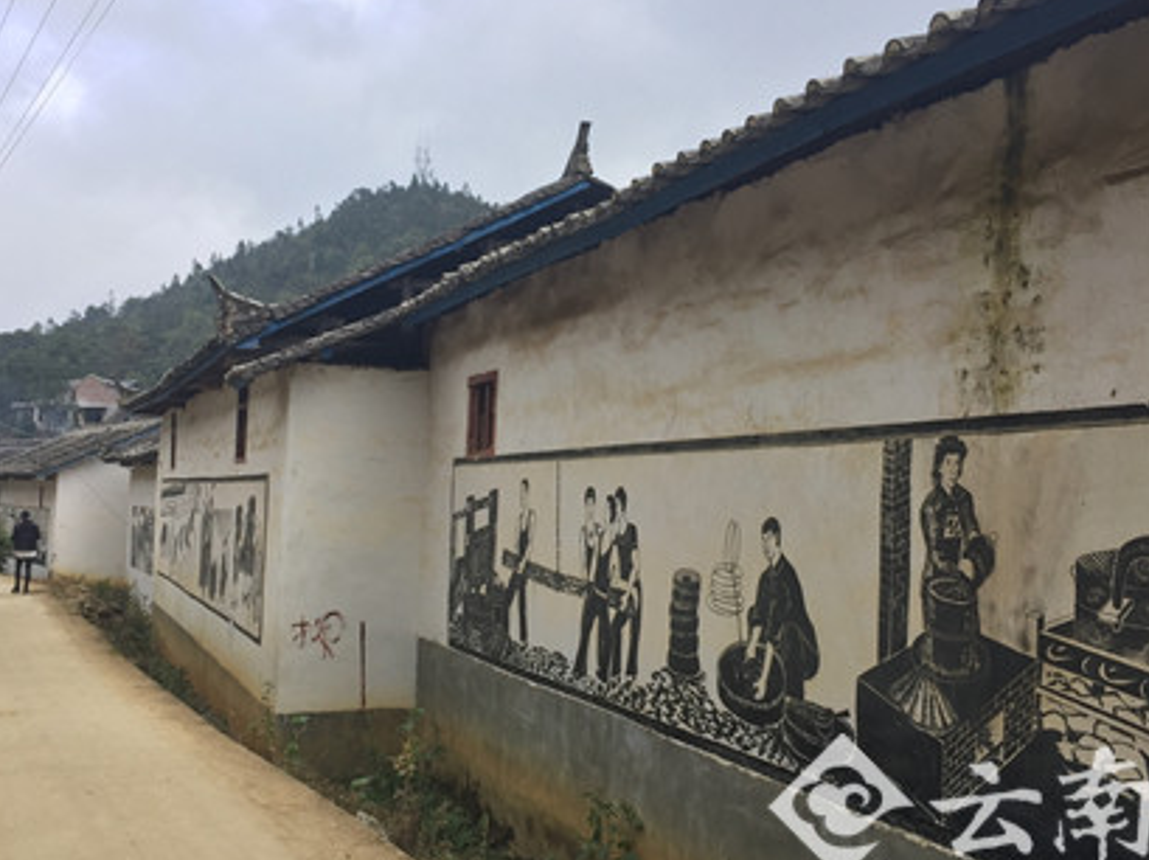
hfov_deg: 47.9
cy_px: 433
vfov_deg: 36.8
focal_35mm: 39
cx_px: 562
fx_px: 1293
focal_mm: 4.15
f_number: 2.2
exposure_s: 1/706
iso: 32
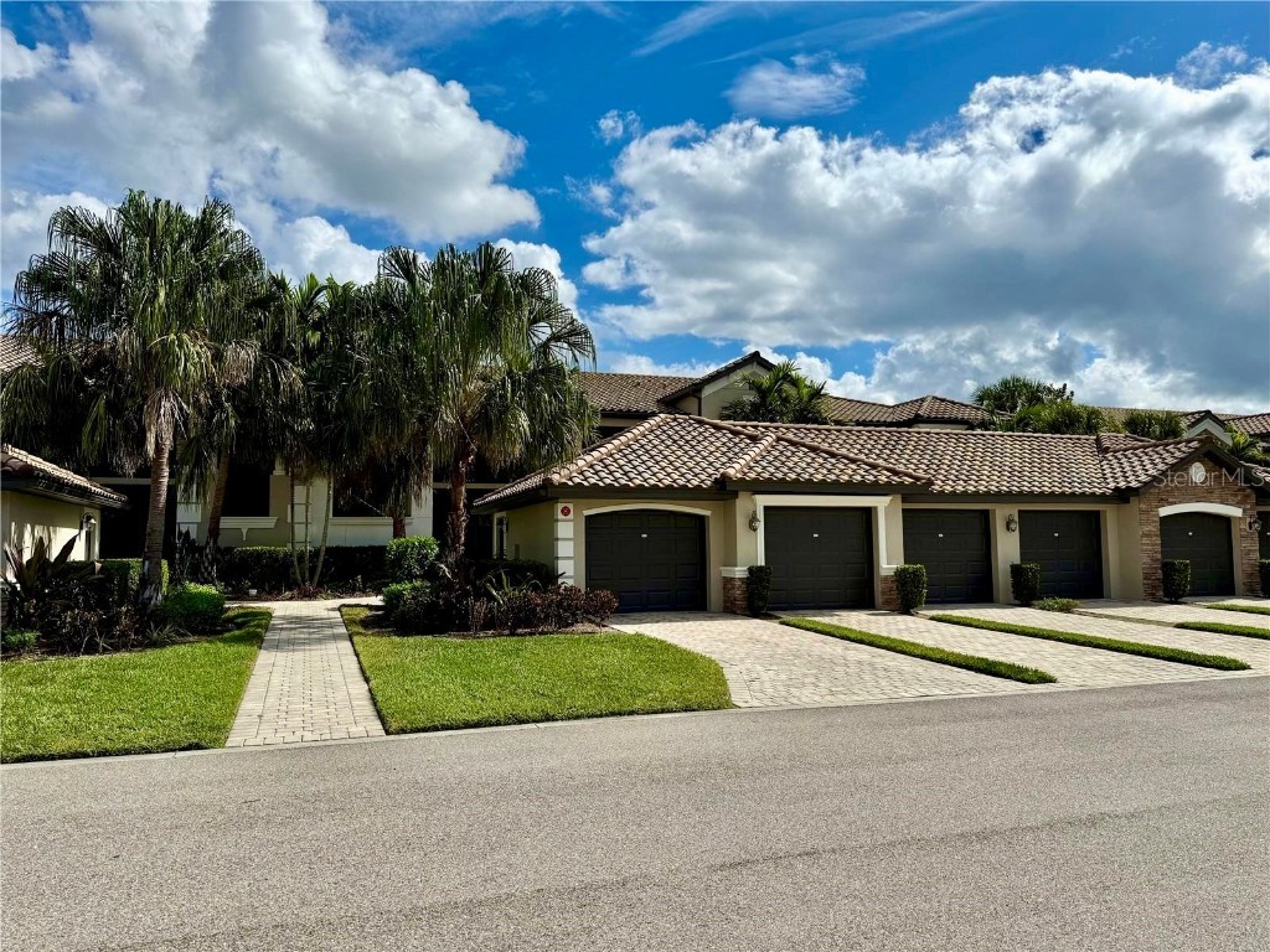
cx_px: 635
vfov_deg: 56.8
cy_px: 476
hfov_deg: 71.6
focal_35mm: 24
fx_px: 881
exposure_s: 1/10309
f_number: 1.78
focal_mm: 6.76
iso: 80
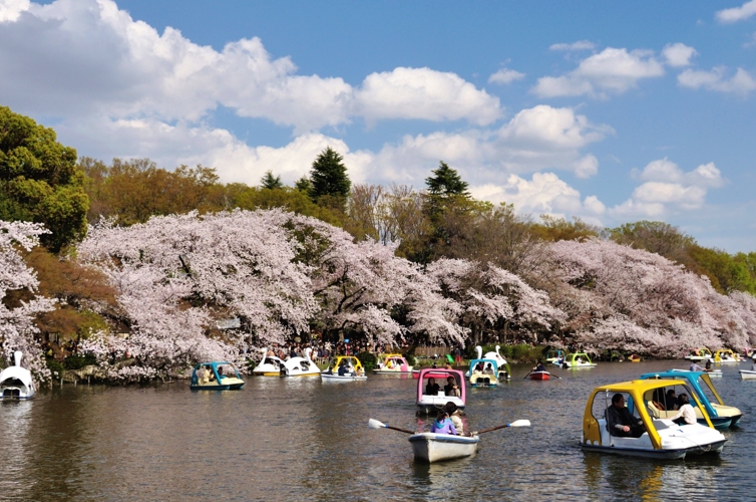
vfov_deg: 25.4
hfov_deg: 37.5
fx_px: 1111
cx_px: 413
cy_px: 225
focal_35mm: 53
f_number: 8
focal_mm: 26
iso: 200
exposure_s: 1/320
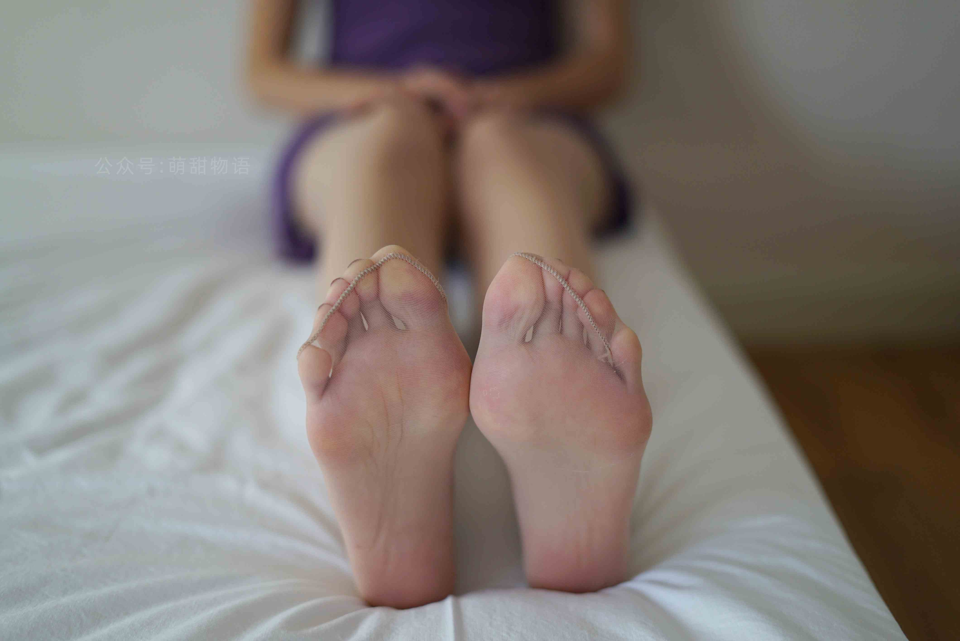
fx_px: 1334
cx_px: 480
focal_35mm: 50
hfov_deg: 39.6
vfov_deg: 27.0
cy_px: 320
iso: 320
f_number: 1.8
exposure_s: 1/320
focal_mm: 50
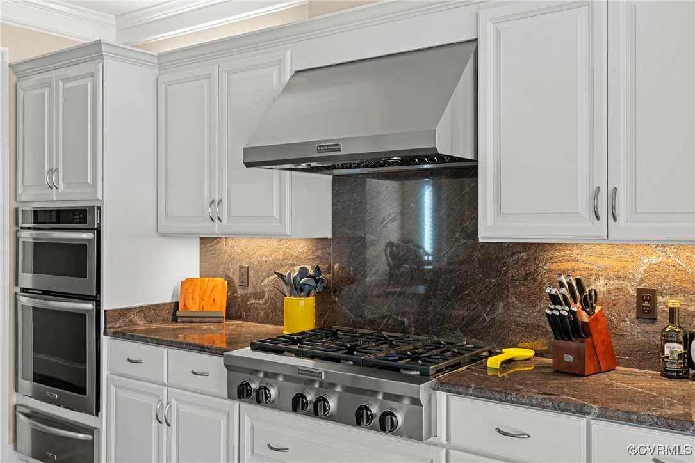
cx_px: 348
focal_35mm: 34
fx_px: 657
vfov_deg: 38.9
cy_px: 232
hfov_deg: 55.8
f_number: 8
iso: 800
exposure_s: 1/3
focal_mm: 34
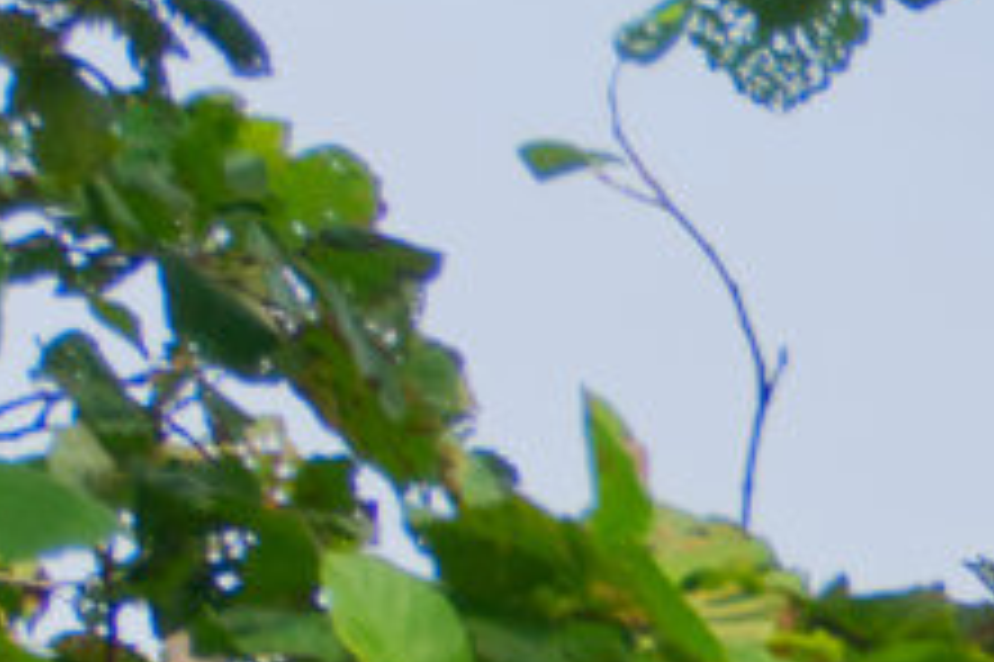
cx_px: 3067
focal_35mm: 315
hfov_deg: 6.0
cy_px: 2078
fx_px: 8680
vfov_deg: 4.2
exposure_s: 1/500
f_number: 5.6
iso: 100
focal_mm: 29
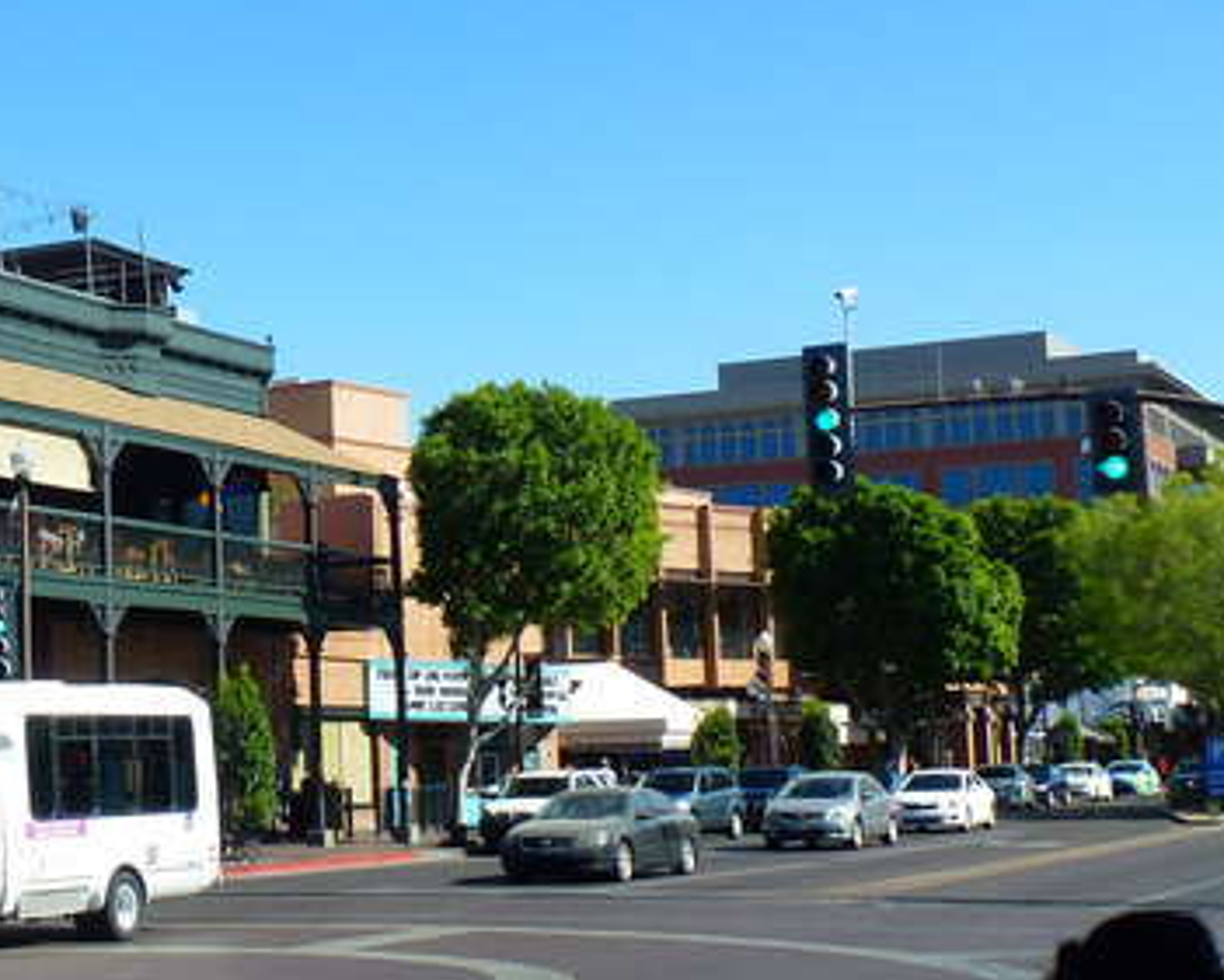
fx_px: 2500
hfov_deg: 25.4
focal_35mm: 69
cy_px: 471
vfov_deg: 22.2
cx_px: -146
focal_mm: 5.4
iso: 100
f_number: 4
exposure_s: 1/640
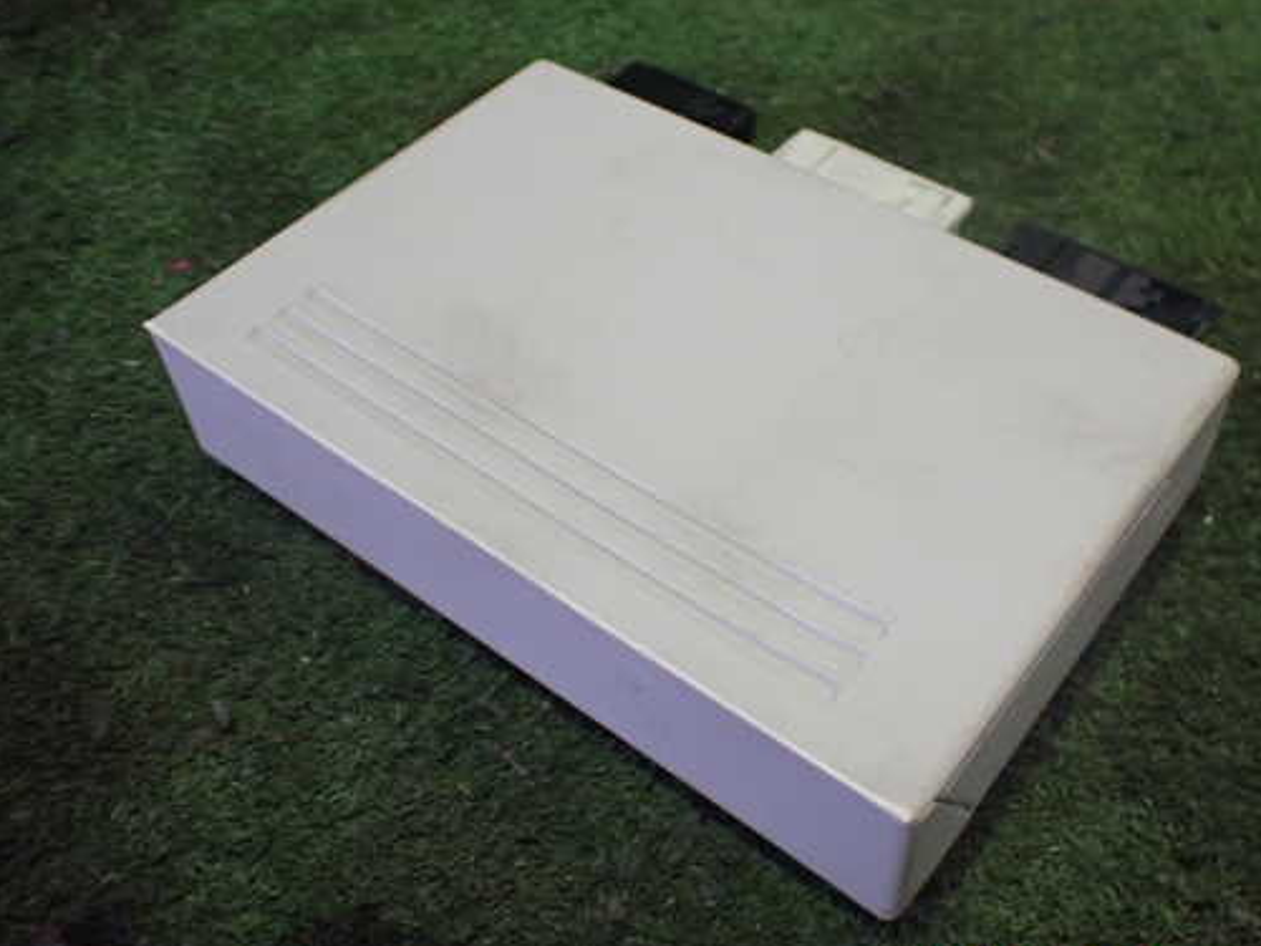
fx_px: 1311
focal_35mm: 36
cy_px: 441
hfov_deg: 51.1
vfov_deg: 39.6
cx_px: 747
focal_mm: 5.4
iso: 800
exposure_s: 1/100
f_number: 2.3
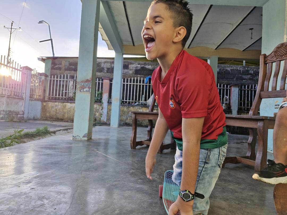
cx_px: 144
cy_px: 108
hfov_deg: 73.9
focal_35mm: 23
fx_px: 191
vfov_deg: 58.9
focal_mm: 5.54
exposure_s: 1/180
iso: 50
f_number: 1.8
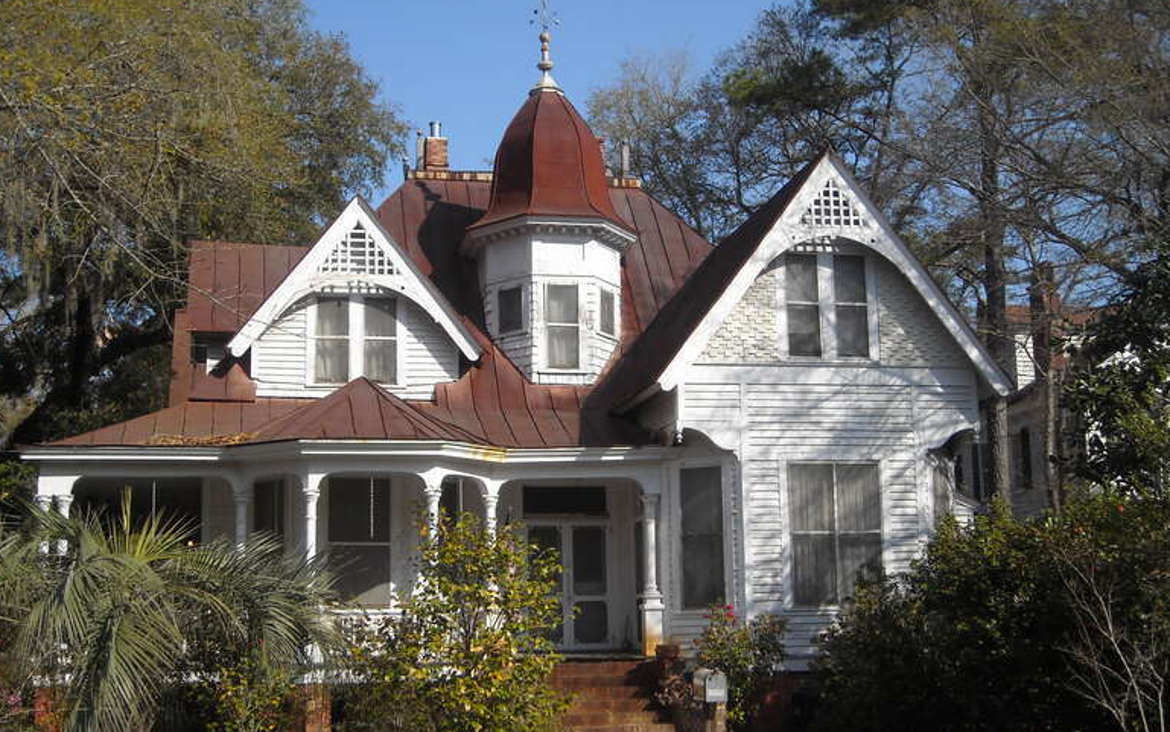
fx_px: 1722
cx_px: 563
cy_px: 377
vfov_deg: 24.0
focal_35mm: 54
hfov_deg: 37.5
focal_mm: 7.92
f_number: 6.3
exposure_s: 1/284
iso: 64
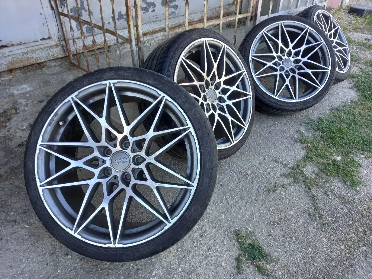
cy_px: 140
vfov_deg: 54.9
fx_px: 269
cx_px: 186
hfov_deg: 69.4
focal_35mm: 25
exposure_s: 1/60.2
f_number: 2
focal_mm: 4.6
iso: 40
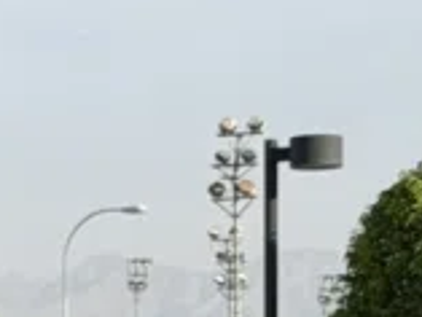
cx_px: -234
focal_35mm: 196
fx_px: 2391
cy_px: 631
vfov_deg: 7.3
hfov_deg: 9.8
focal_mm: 6.76
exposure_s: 1/3891
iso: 64
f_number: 1.78
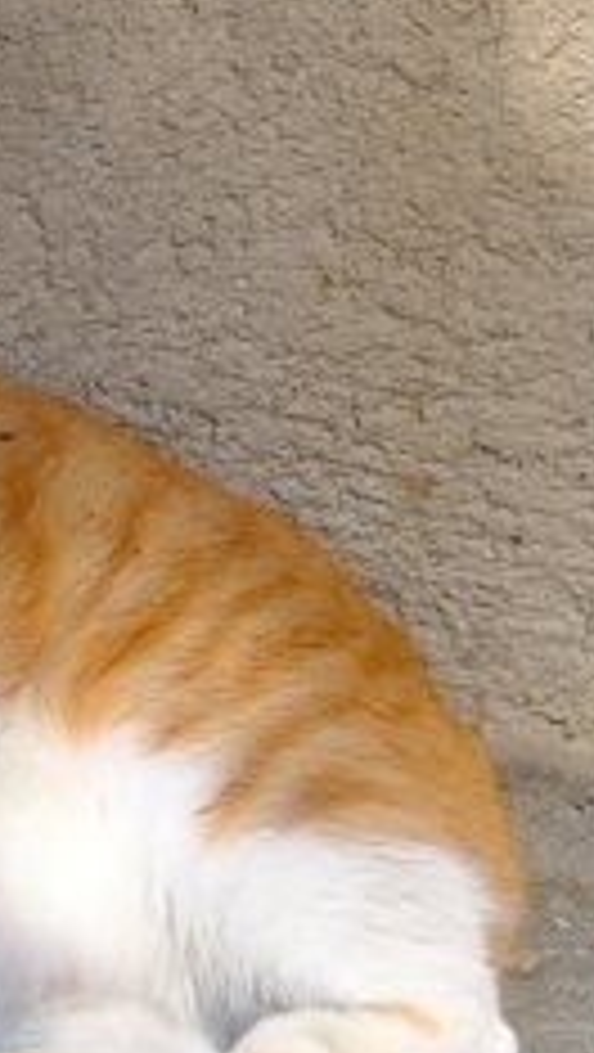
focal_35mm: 329
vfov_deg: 6.6
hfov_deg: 3.7
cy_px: 716
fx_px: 9192
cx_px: 50
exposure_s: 1/105
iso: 125
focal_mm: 80
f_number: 5.6
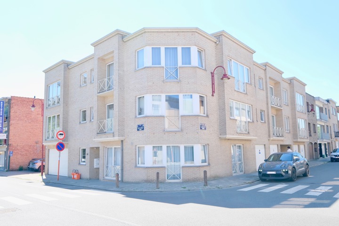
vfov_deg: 42.3
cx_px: 170
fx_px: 292
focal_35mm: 31
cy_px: 113
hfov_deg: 60.3
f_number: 6.4
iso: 320
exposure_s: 1/170
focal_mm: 20.9
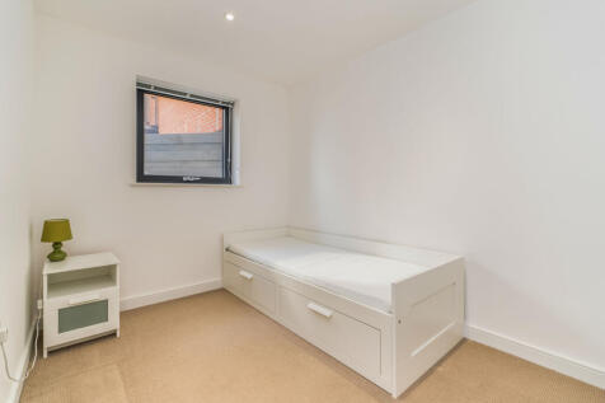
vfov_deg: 73.7
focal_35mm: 16
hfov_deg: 96.8
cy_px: 202
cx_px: 302
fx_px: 269
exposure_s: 1/8
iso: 125
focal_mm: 16
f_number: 10
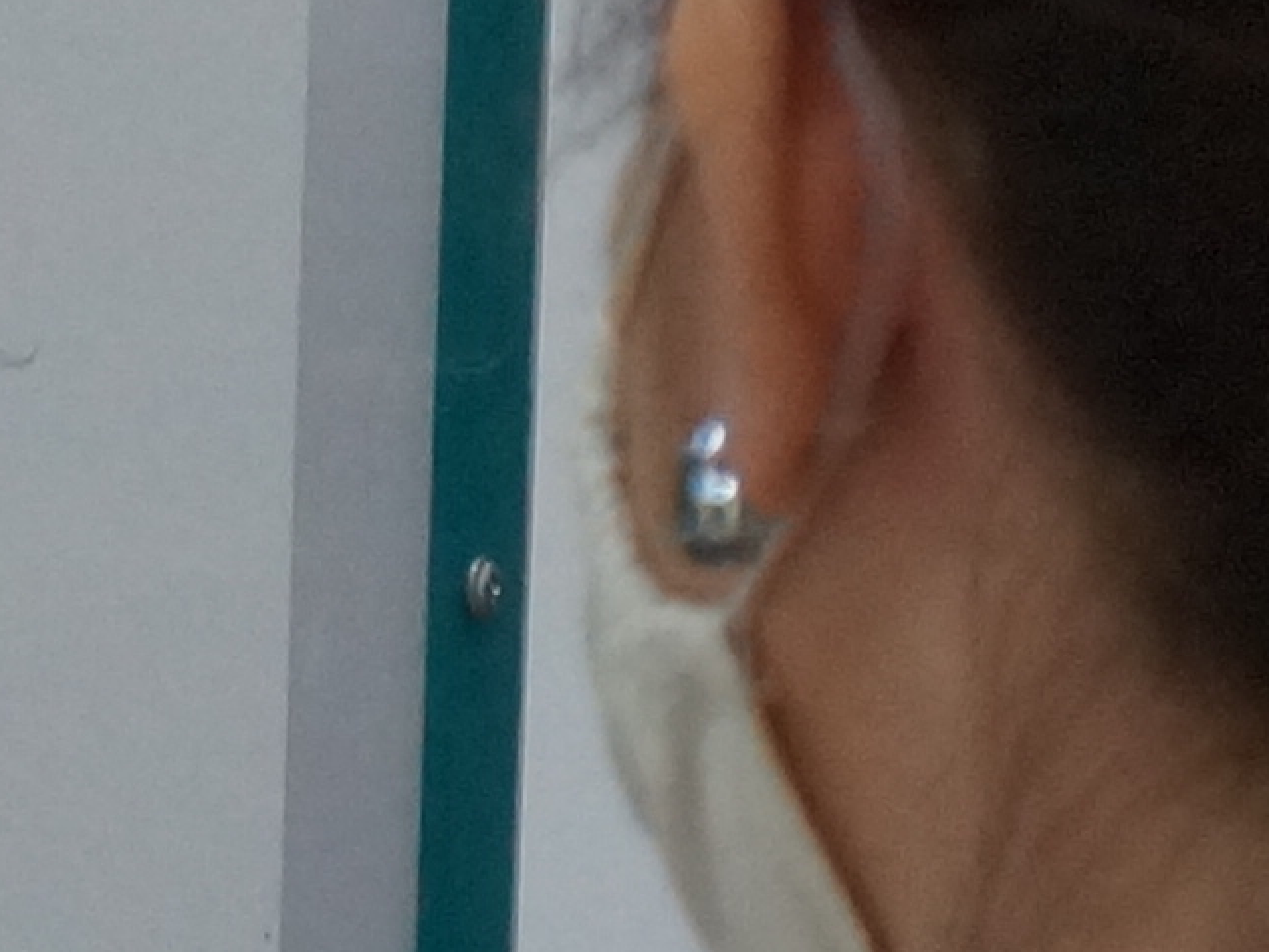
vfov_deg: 3.9
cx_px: -2262
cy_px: 1608
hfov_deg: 5.0
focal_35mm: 381
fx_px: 13971
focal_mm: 31
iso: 1000
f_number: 4
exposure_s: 1/160
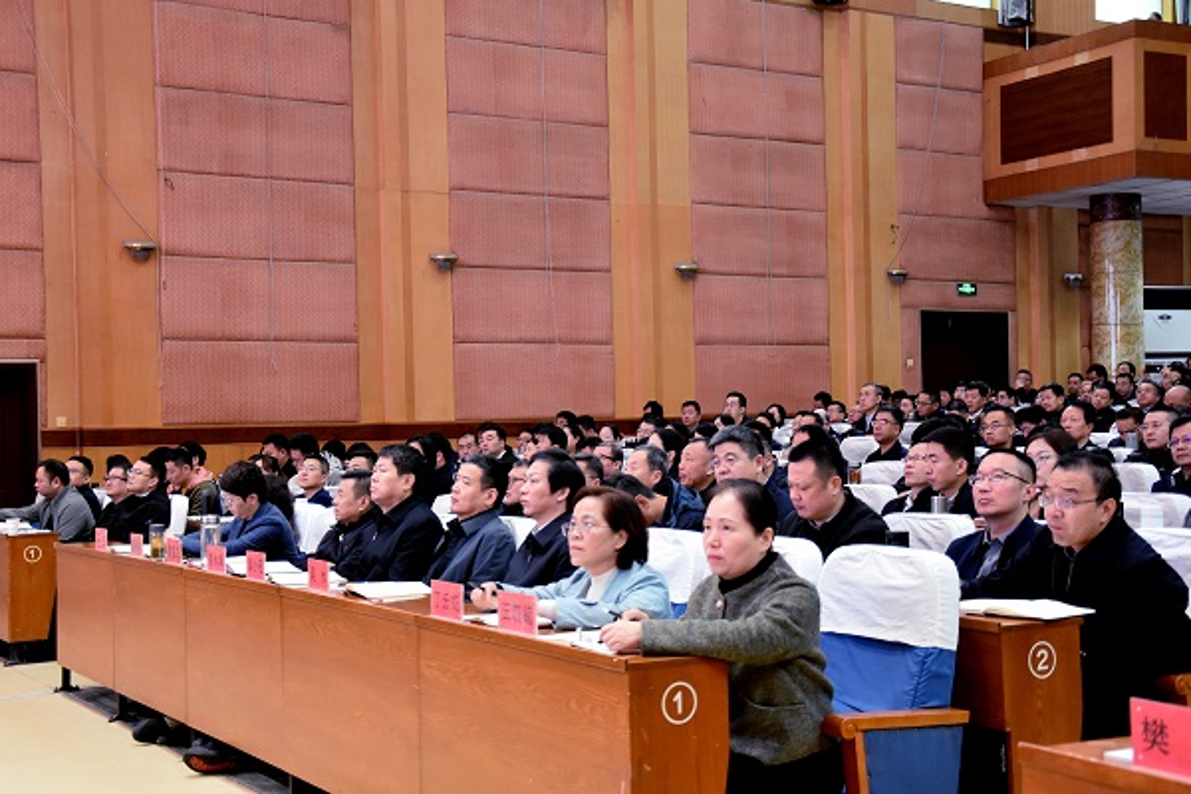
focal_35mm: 48
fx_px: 1588
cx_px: 596
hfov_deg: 41.1
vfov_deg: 28.1
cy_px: 397
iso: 1600
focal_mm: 32
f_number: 4.2
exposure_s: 1/30
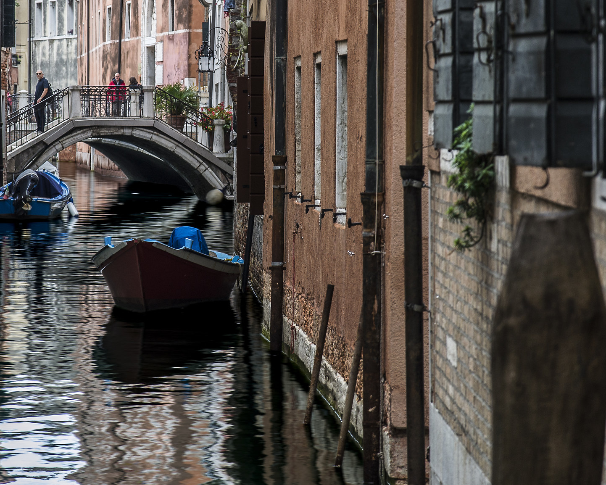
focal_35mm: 164
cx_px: 245
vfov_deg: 9.4
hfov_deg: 11.8
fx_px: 2942
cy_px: 151
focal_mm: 70
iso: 100
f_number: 4
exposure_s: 1/160
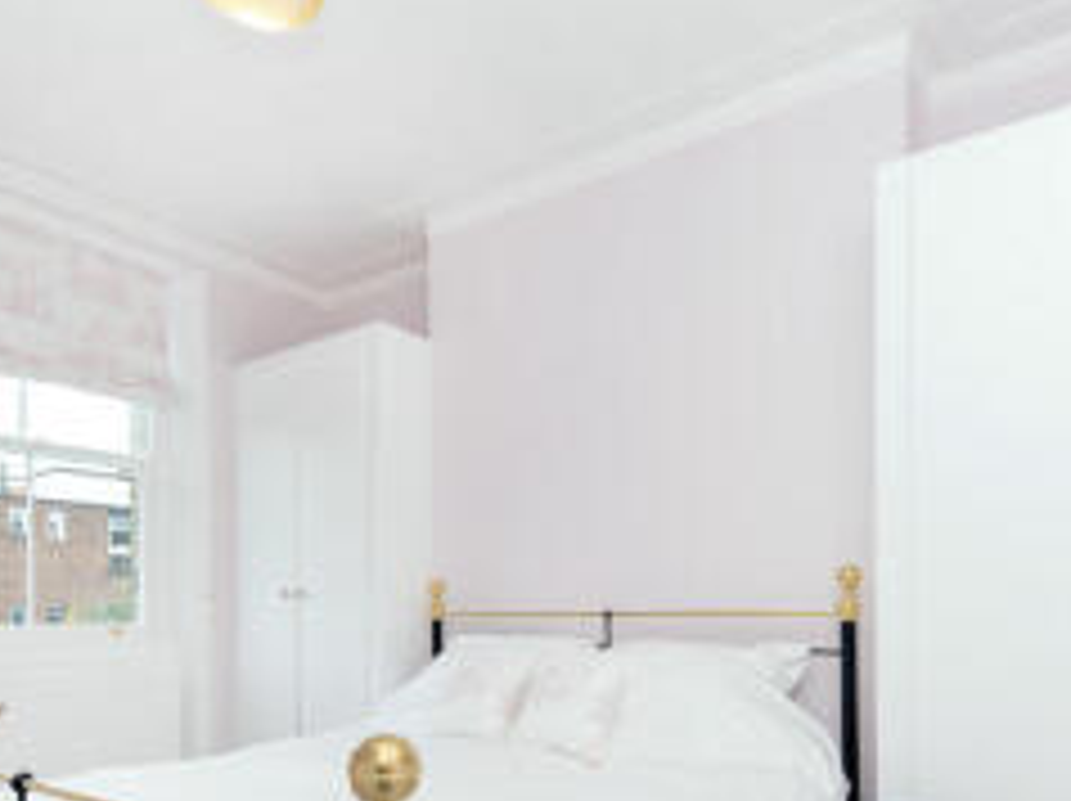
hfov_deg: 69.4
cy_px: 587
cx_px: 531
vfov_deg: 52.7
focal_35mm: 25
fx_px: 773
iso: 200
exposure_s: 1/30
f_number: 8
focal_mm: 13
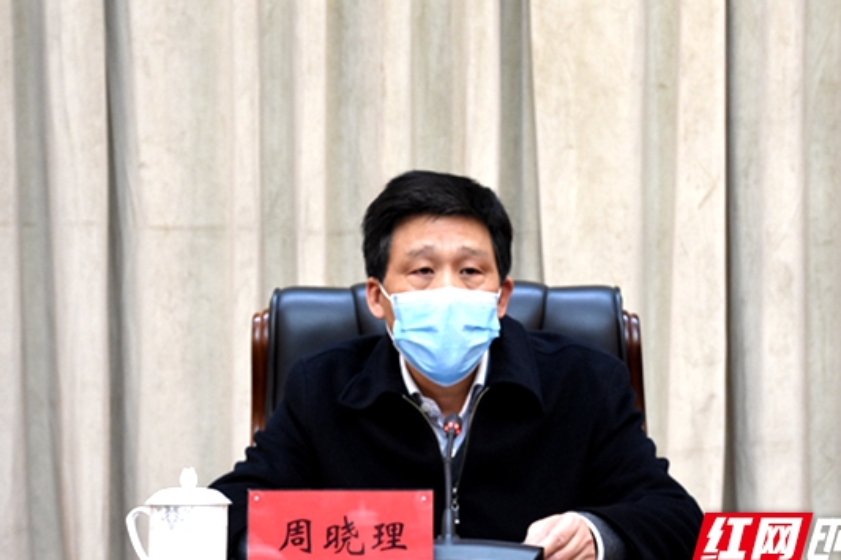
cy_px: 289
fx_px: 2289
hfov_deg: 20.8
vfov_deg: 14.0
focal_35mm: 98
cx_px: 465
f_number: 4.8
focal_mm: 58
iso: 1250
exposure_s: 1/50
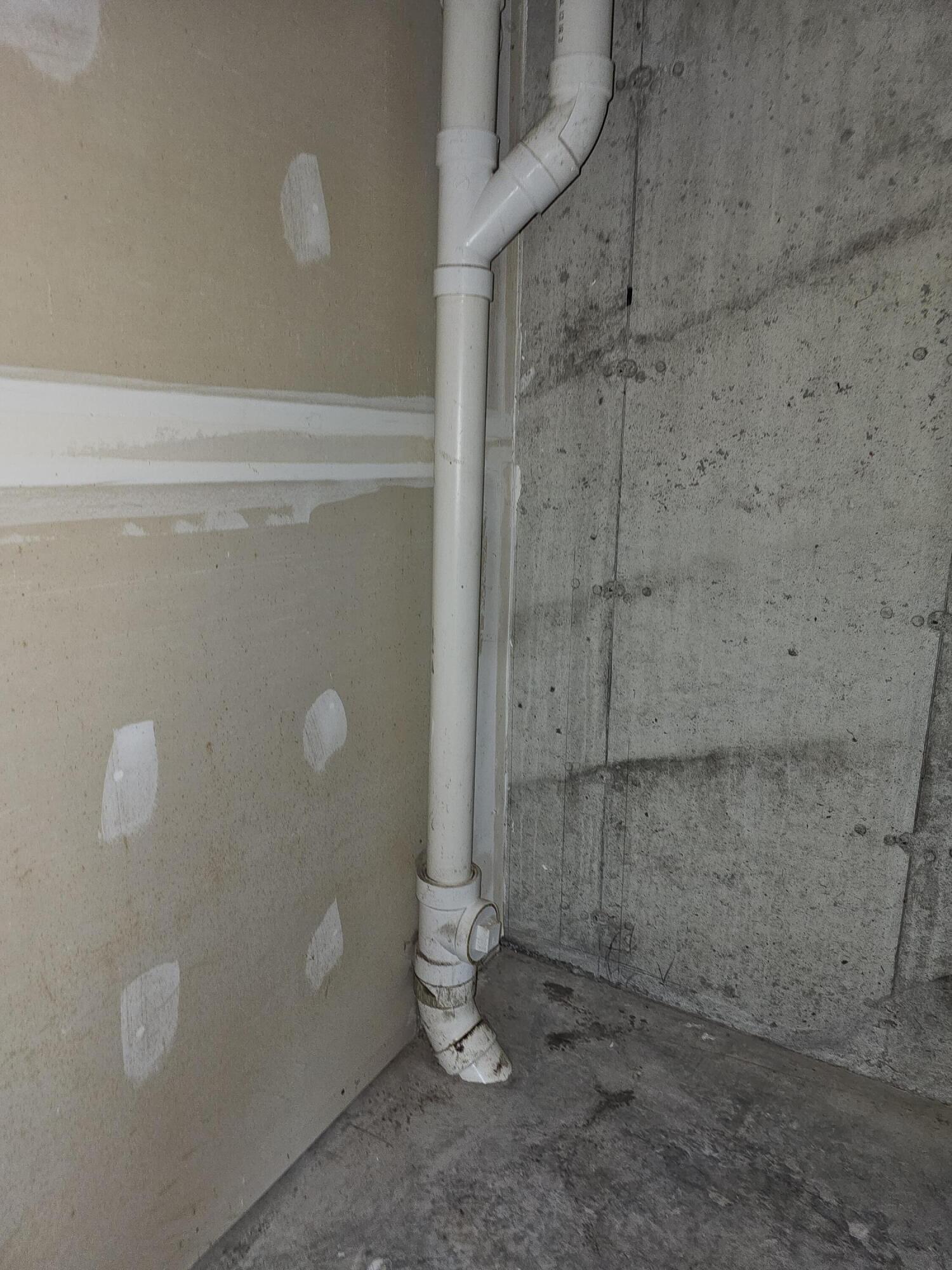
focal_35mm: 23
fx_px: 843
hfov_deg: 58.9
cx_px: 476
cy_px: 635
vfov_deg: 73.9
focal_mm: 6.3
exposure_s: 1/24
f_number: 1.7
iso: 125
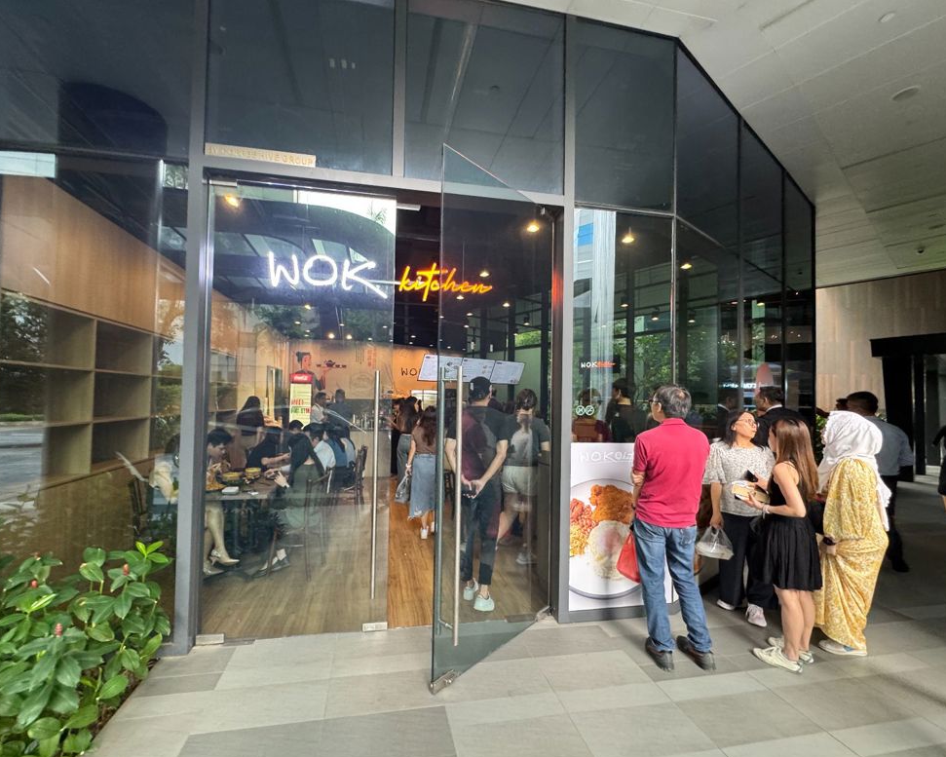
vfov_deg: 84.0
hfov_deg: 96.7
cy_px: 389
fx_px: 420
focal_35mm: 15
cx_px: 450
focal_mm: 2.22
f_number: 2.2
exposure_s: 1/50
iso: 250
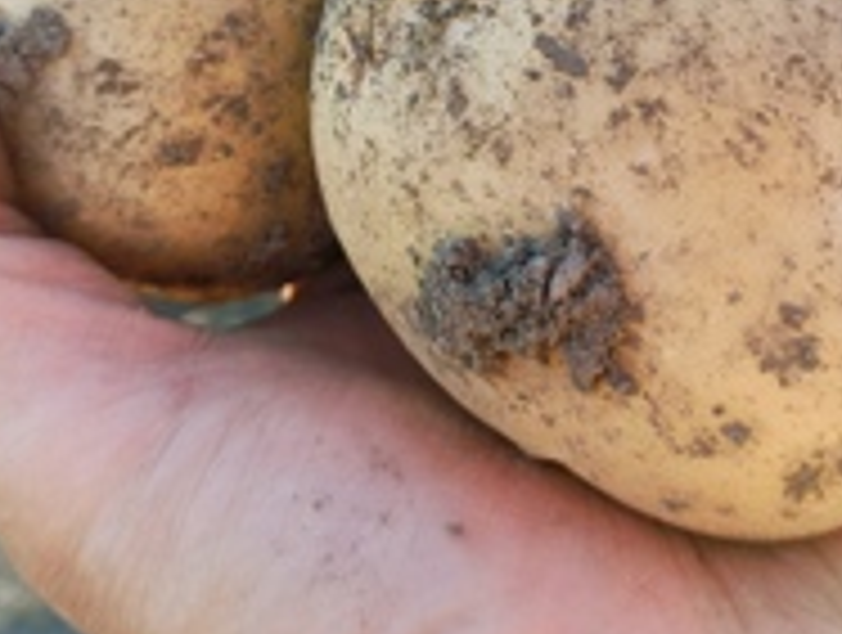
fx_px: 1560
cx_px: 439
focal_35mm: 64
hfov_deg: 30.2
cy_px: -22
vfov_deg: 22.0
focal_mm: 4.7
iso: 64
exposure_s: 1/101
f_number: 1.7
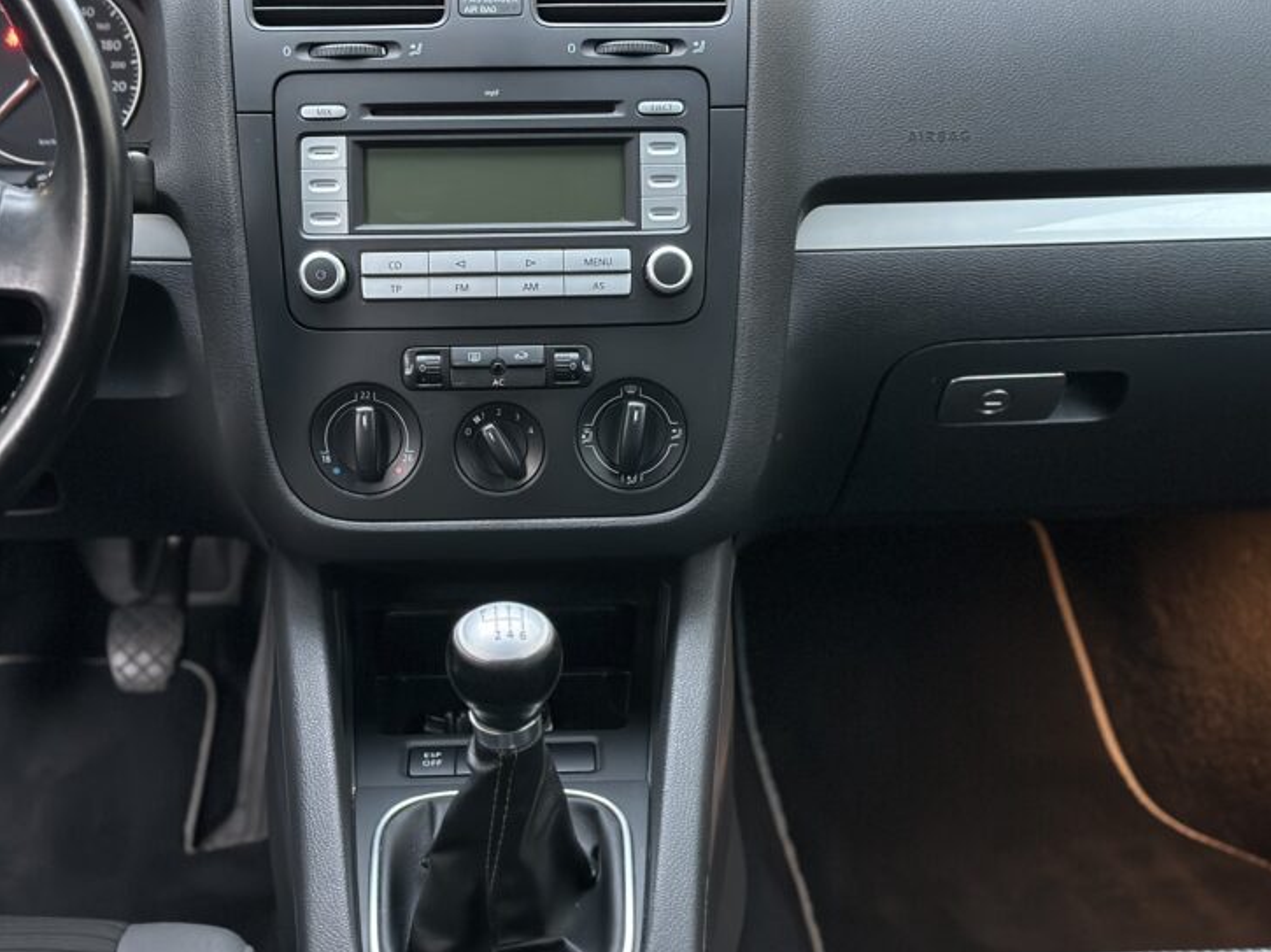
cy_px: 468
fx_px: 1945
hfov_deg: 36.2
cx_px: 587
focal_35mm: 53
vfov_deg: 27.5
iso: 800
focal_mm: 6.86
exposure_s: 1/25
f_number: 1.78
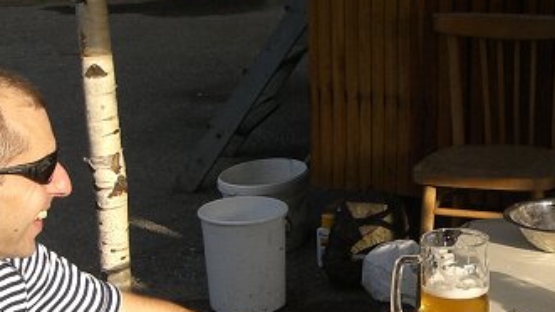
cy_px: 272
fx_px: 1471
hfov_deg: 20.9
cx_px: 505
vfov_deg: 12.0
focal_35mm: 100
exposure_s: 1/200
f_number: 4.4
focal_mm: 6.3
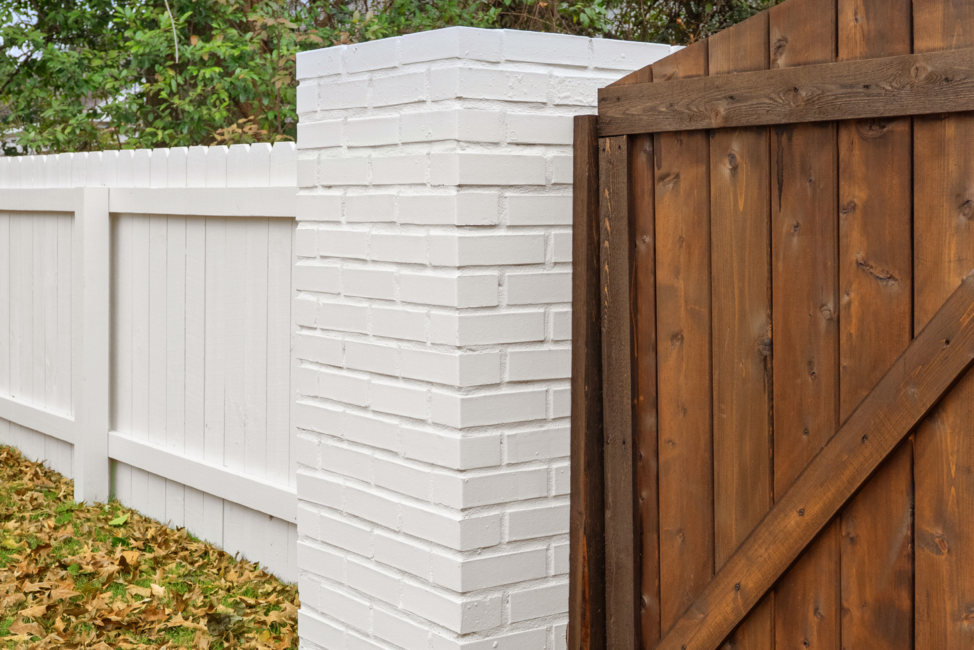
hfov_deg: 38.9
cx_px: 557
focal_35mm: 51
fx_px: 1376
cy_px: 453
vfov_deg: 26.4
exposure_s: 1/30
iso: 1250
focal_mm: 29.5
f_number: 6.3
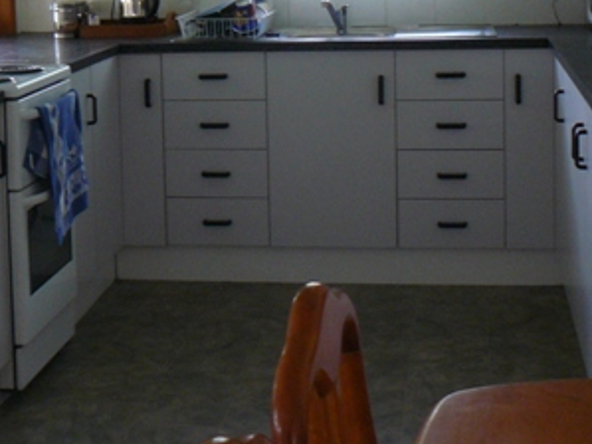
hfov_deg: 26.3
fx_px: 1265
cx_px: 220
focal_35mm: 74
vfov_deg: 19.6
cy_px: 55
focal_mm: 6
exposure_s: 1/30
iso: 200
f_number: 2.8
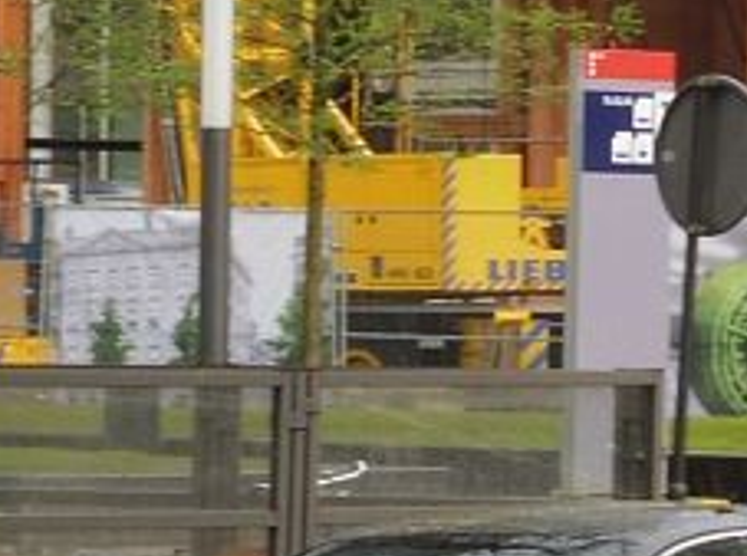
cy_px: -140
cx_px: 1227
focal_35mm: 461
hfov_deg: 4.3
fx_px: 9922
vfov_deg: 3.2
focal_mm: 18.2
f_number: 5.3
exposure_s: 1/80
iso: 100
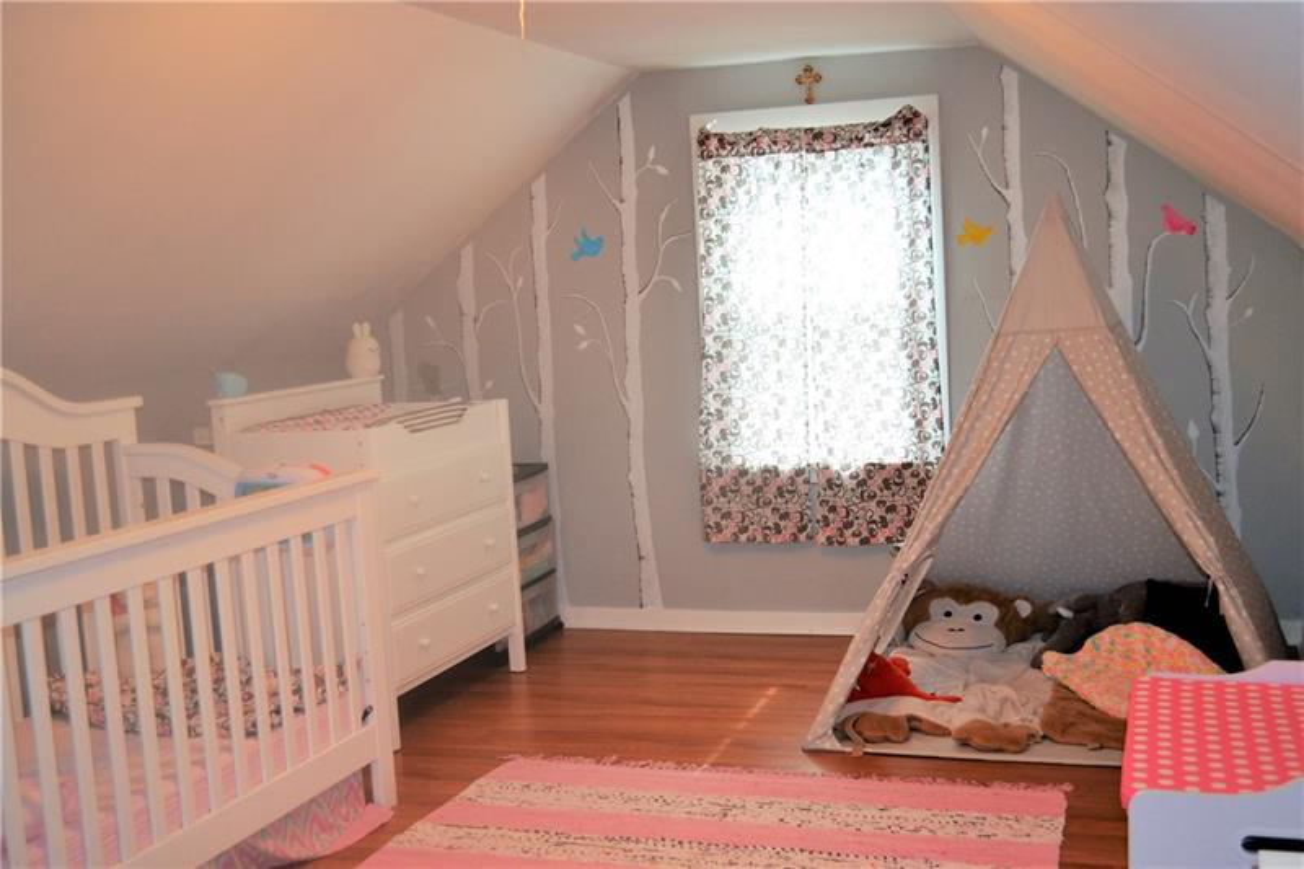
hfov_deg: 46.4
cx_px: 652
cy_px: 434
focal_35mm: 42
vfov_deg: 31.9
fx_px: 1521
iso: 560
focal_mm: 28
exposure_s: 1/60
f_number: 4.5
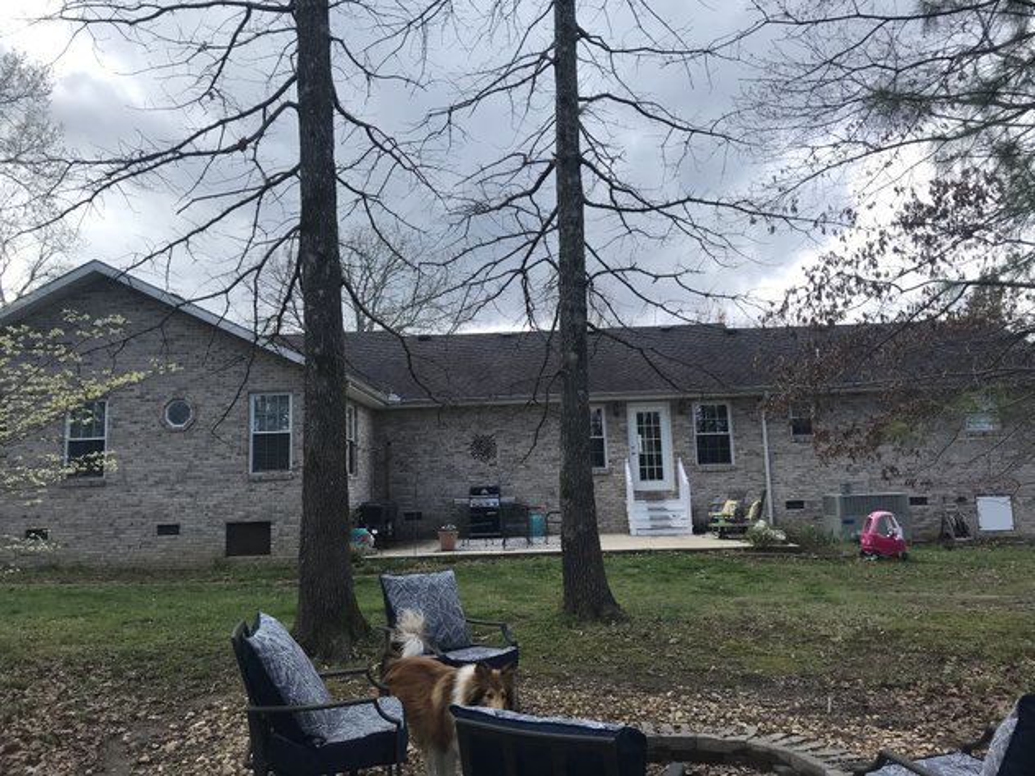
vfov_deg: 49.7
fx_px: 837
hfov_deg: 63.5
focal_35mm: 28
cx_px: 518
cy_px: 388
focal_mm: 3.99
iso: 20
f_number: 1.8
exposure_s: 1/1041
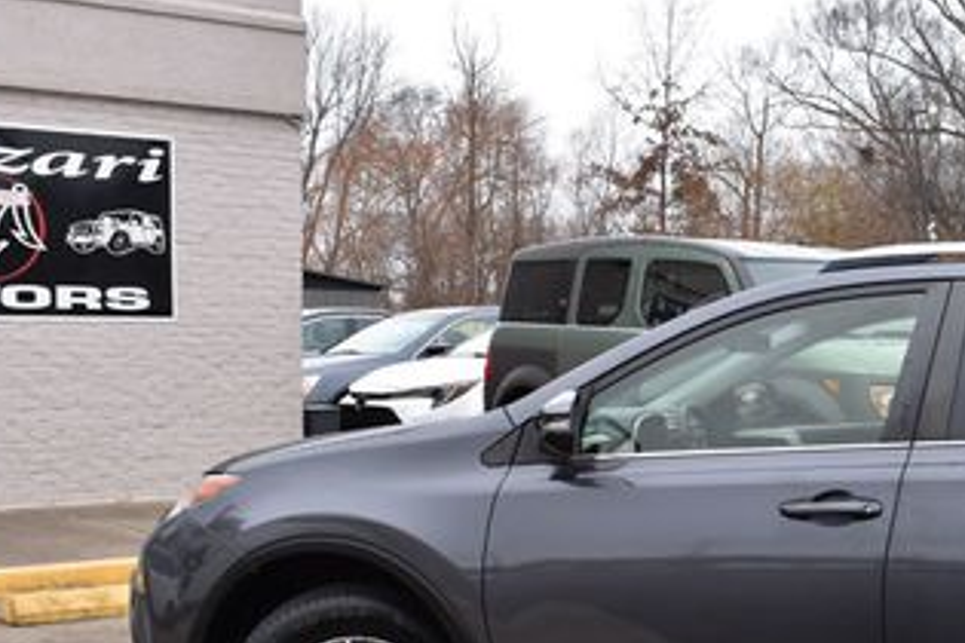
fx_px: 1635
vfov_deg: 22.0
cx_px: 790
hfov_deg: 31.9
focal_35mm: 61
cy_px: 493
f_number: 9
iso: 400
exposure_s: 1/125
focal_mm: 20
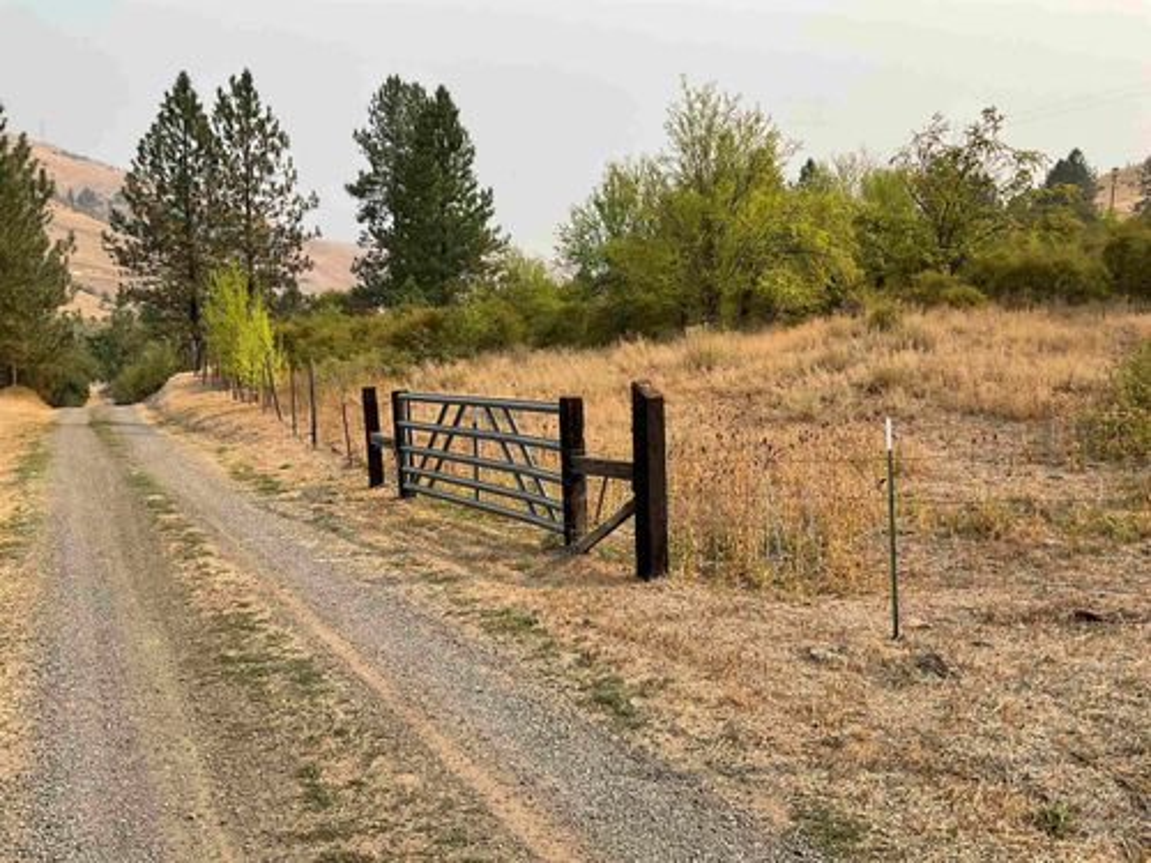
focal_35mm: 29
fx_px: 964
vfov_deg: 48.2
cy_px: 432
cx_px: 576
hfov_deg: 61.7
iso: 16
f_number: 1.8
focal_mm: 3
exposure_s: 1/1055
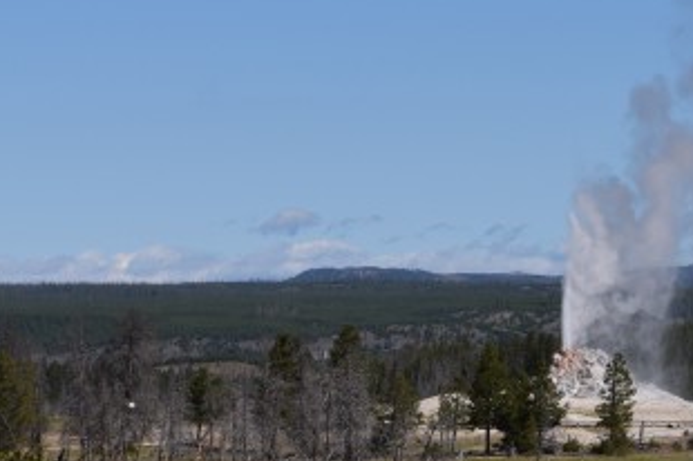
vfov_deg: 5.0
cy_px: 192
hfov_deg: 7.5
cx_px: 599
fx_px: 5243
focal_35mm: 273
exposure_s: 1/500
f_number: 11
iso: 200
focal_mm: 55
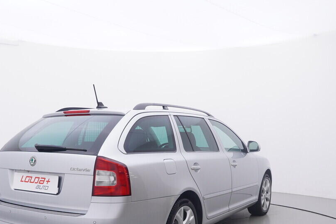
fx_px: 373
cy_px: 178
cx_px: 137
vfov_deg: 32.7
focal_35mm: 40
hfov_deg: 48.3
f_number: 5
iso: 200
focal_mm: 15
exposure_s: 1/80
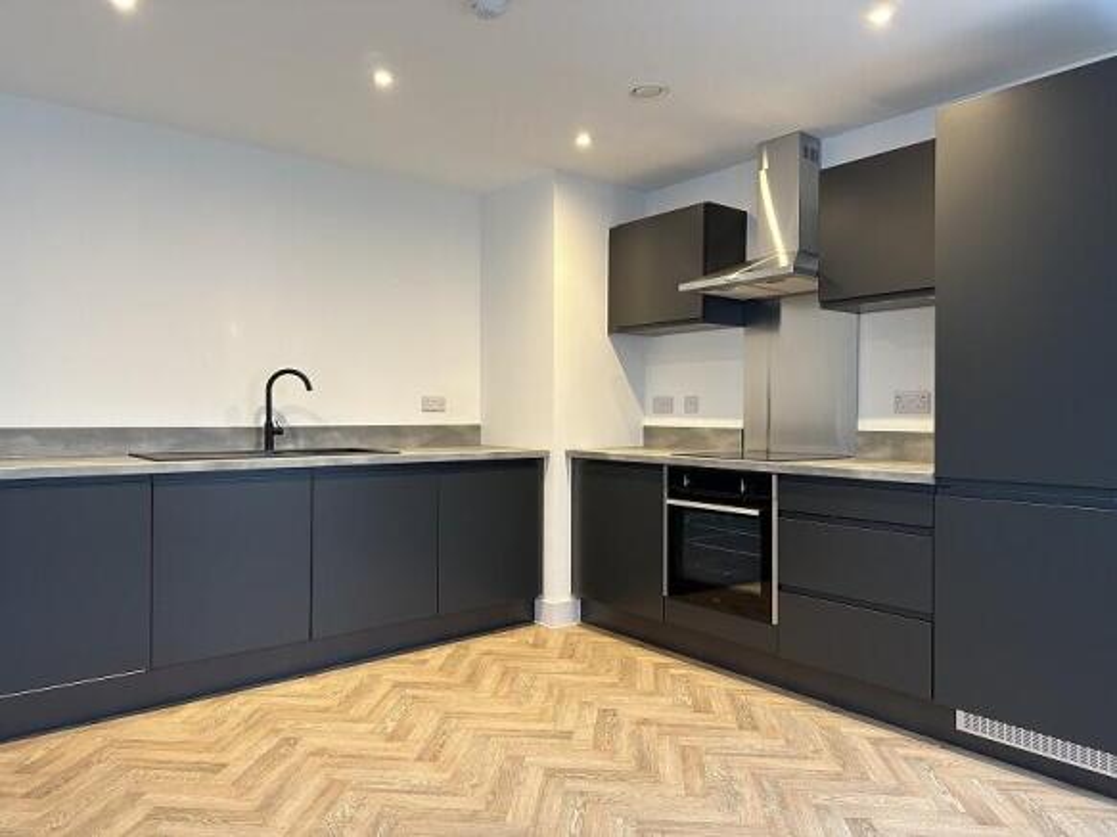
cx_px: 558
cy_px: 418
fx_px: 774
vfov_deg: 56.8
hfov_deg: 71.6
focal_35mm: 24
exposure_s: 1/64
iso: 250
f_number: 1.78
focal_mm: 6.86
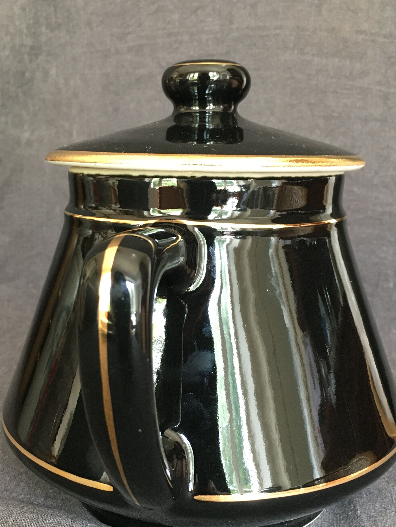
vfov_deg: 46.8
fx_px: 610
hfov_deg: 35.9
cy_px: 260
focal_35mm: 40
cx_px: 180
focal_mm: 4.15
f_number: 2.2
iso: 200
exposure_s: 1/33
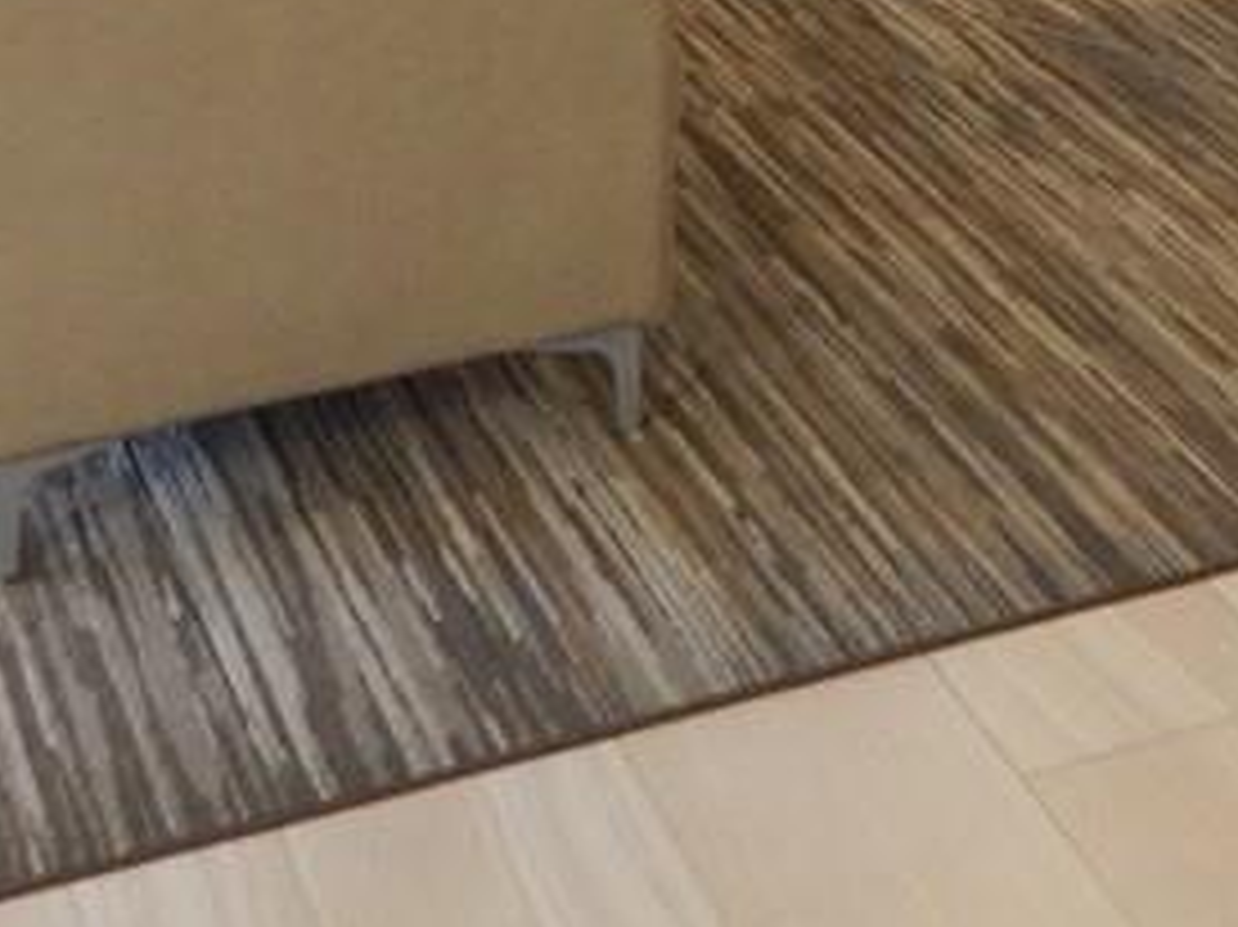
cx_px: 968
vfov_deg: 16.3
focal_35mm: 82
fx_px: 2931
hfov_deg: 23.5
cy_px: -495
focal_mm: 4
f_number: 3
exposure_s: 1/30
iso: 360
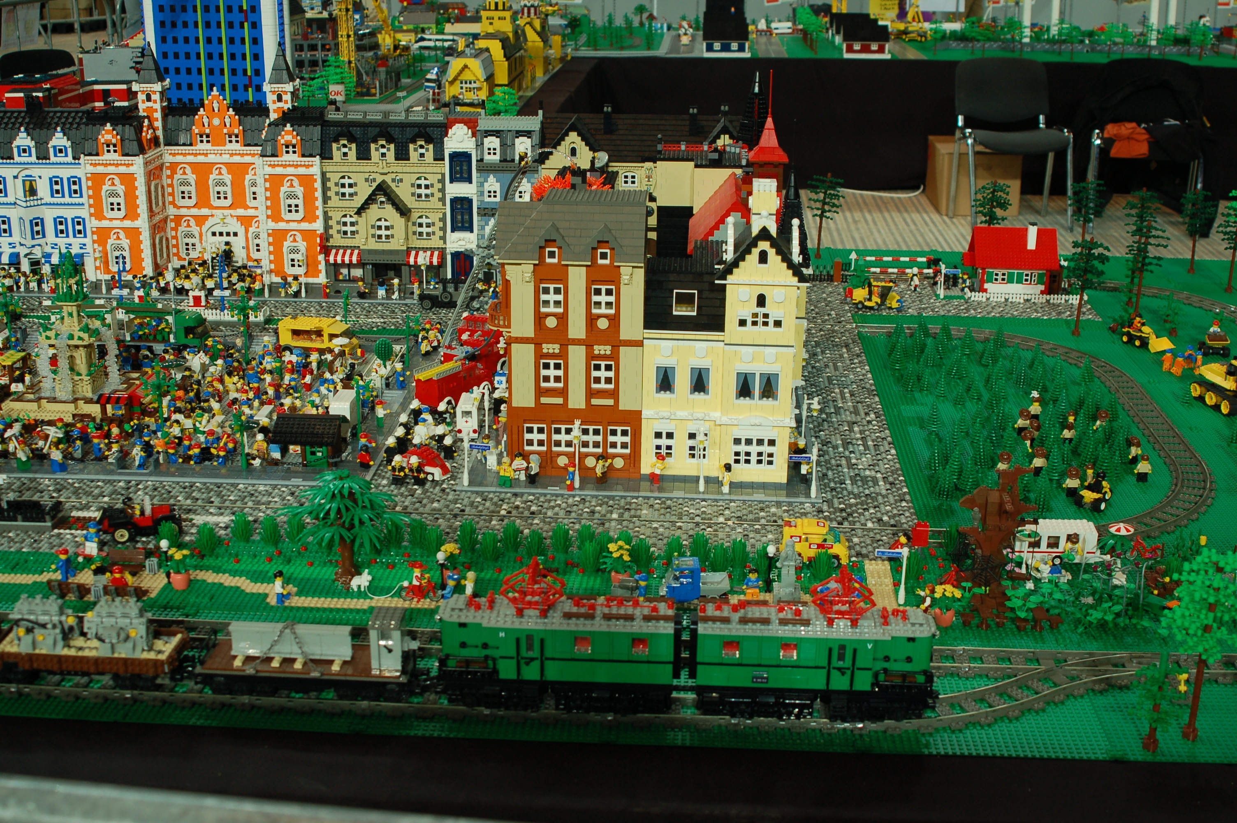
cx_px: 618
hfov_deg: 46.4
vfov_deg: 31.8
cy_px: 412
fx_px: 1442
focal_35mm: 42
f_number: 5.6
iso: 280
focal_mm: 28
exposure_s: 1/125
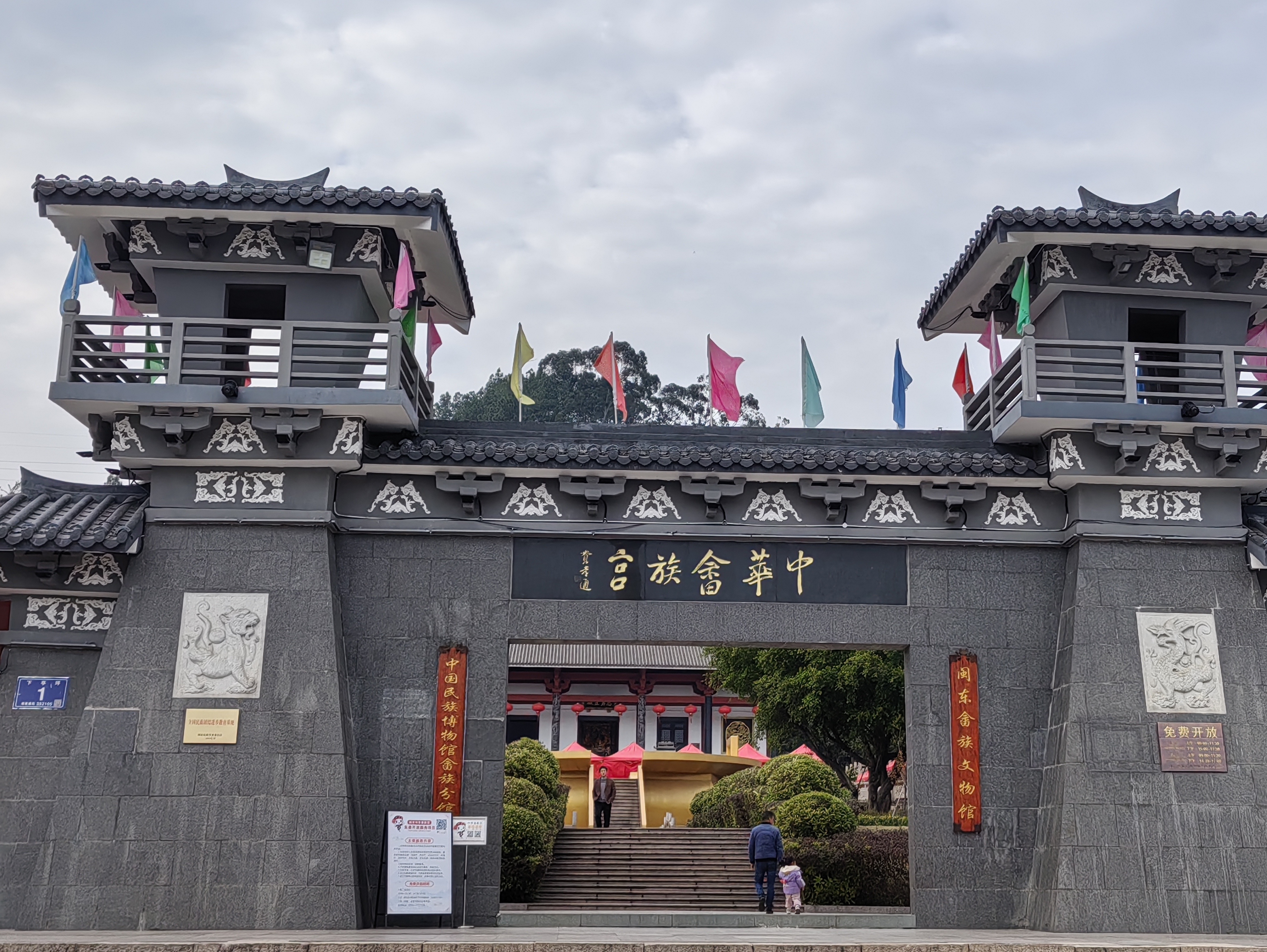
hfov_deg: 42.9
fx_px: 1612
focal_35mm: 44
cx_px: 692
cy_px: 442
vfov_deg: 32.9
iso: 50
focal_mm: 5.52
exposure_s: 1/3205
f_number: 1.9
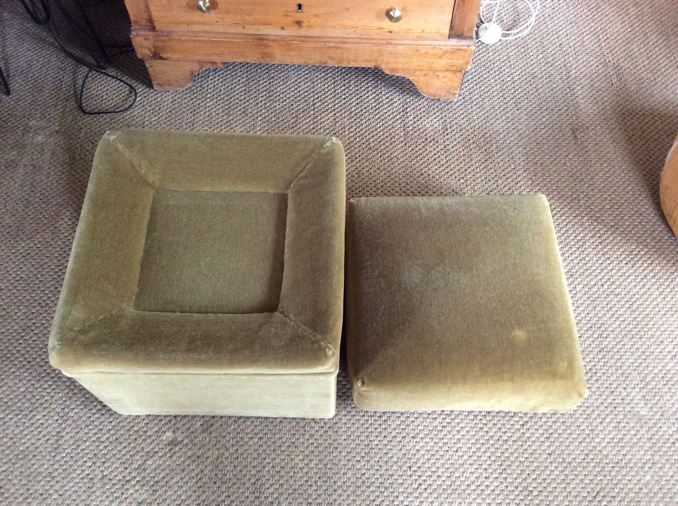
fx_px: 626
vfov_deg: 44.1
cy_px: 253
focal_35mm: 32
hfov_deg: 56.9
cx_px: 339
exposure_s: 1/25
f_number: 2.4
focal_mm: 3.3
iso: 250
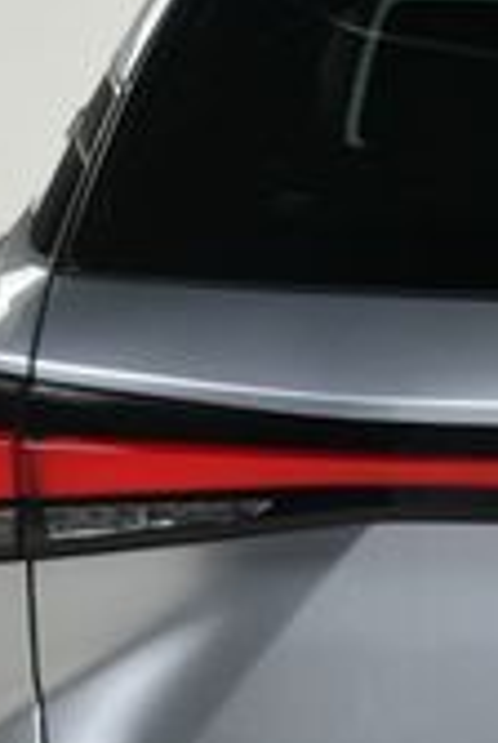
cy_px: 547
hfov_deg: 7.8
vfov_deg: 11.9
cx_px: 827
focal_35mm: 172
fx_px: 3554
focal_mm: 30
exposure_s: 1/160
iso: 100
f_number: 14
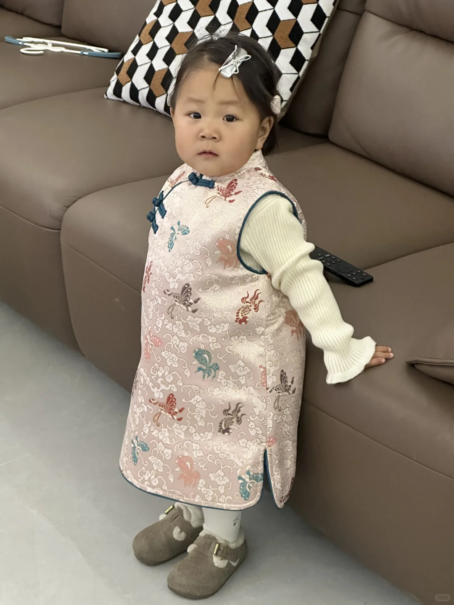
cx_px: 227
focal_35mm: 77
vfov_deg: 25.3
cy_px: 302
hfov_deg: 19.1
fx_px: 1347
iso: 640
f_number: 2.8
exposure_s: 1/60
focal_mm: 9
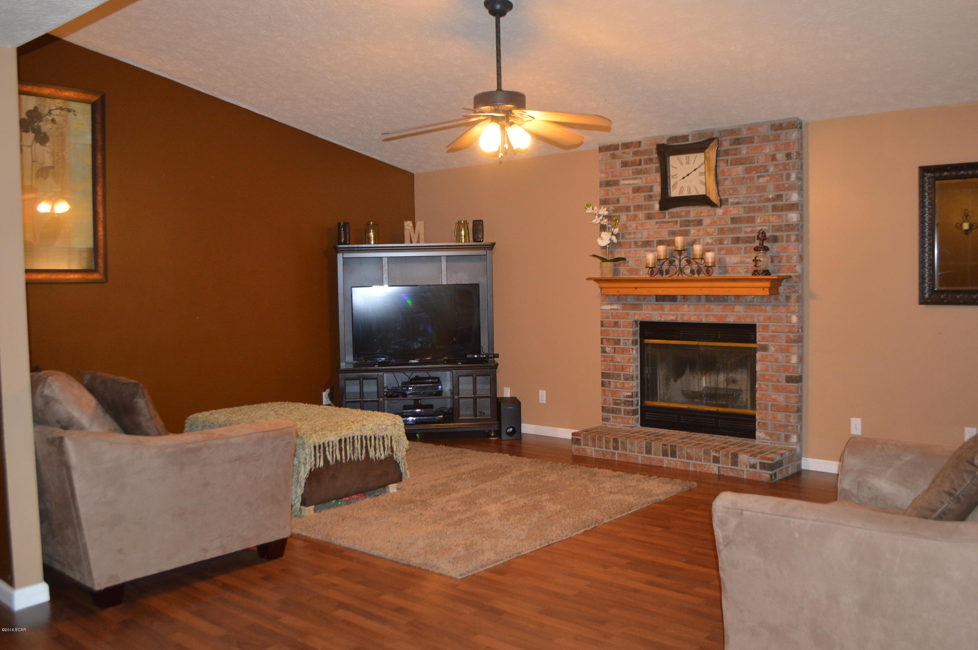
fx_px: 814
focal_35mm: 30
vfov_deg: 43.5
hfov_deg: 62.0
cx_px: 489
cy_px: 325
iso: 720
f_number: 3.8
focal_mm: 20
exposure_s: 1/60
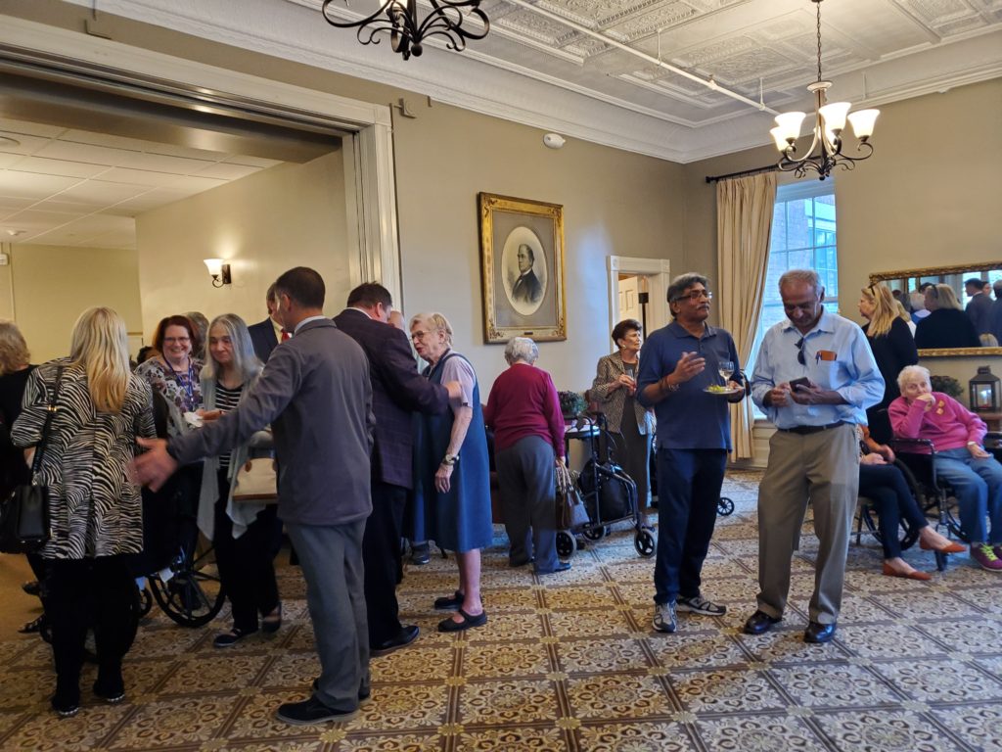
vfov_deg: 53.1
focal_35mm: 26
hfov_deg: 67.3
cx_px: 501
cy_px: 376
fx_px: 753
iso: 250
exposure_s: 1/39
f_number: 1.5
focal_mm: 4.3
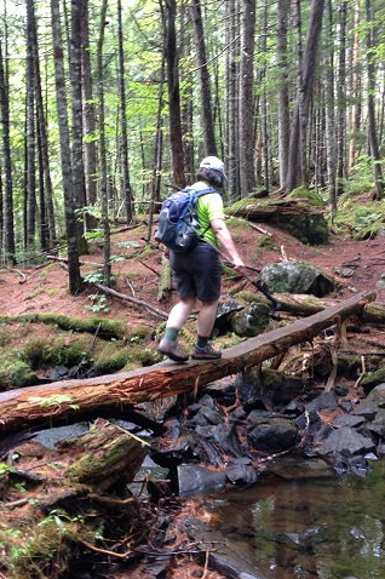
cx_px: 228
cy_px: 290
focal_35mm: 46
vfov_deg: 42.8
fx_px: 739
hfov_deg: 29.1
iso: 80
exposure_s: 1/20
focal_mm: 4.12
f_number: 2.4
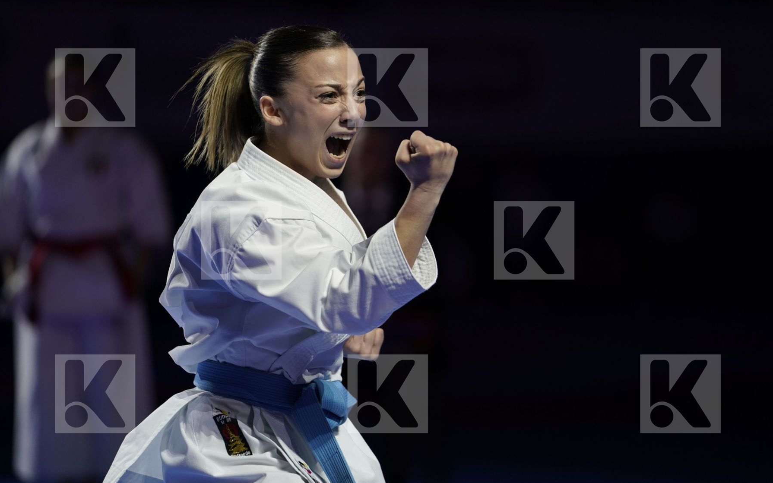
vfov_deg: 6.4
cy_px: 240
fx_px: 4319
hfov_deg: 10.2
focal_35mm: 205
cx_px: 388
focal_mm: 200
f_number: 2.8
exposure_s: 1/500
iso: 640
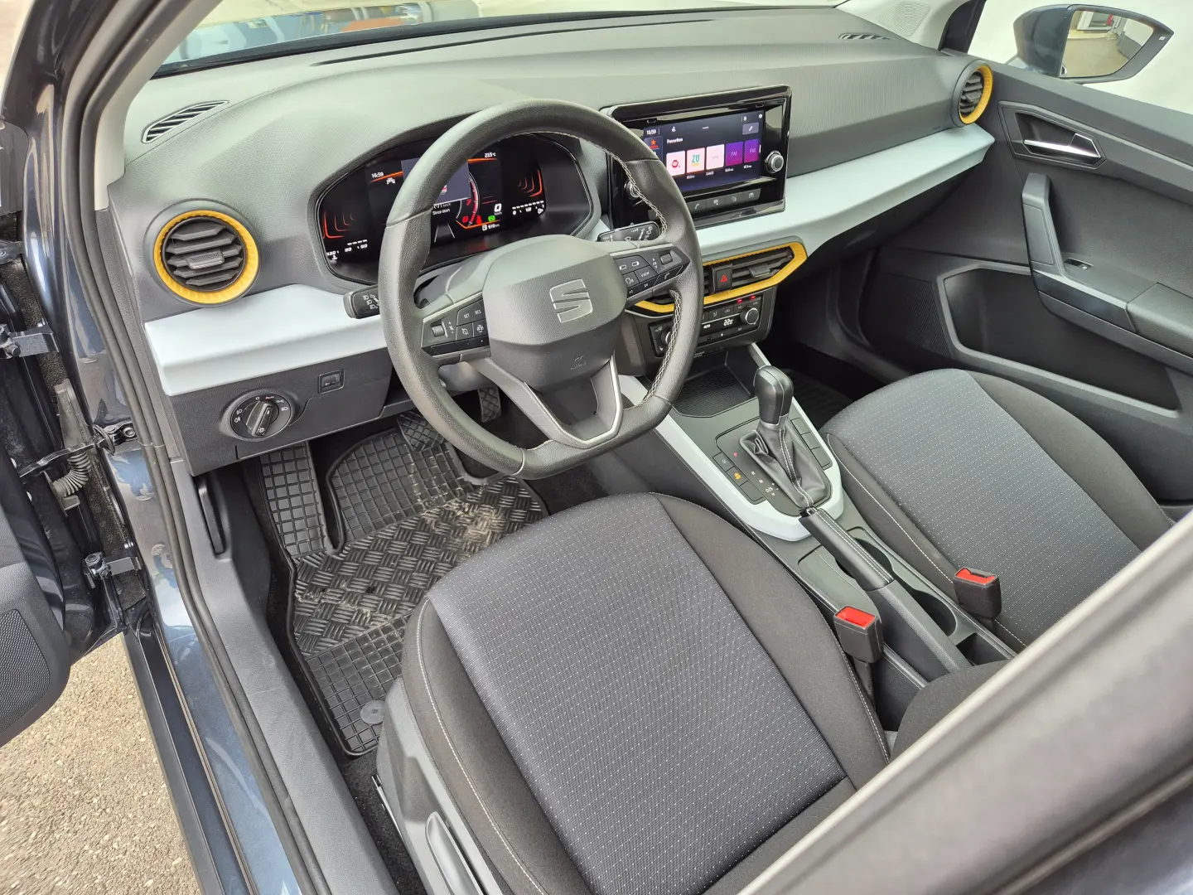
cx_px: 596
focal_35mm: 23
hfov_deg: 73.9
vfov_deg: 58.9
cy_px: 448
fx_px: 793
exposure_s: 1/100
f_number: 1.8
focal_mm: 5.4
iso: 100
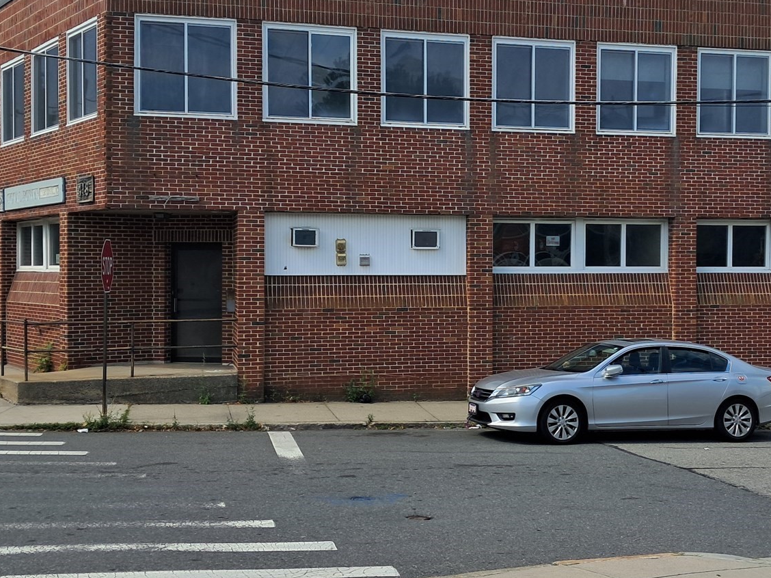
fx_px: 1091
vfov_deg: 29.7
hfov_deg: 38.7
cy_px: 256
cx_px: 463
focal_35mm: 49
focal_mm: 4
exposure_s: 1/578
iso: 50
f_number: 1.8
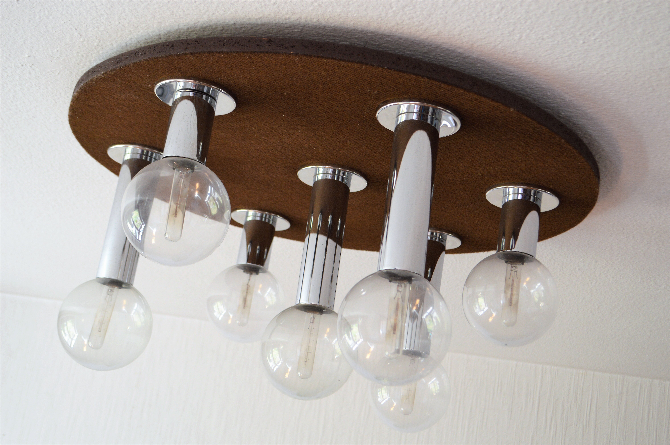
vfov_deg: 25.0
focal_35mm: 54
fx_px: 1004
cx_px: 335
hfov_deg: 36.9
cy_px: 222
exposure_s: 1/60
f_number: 5
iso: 400
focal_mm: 36
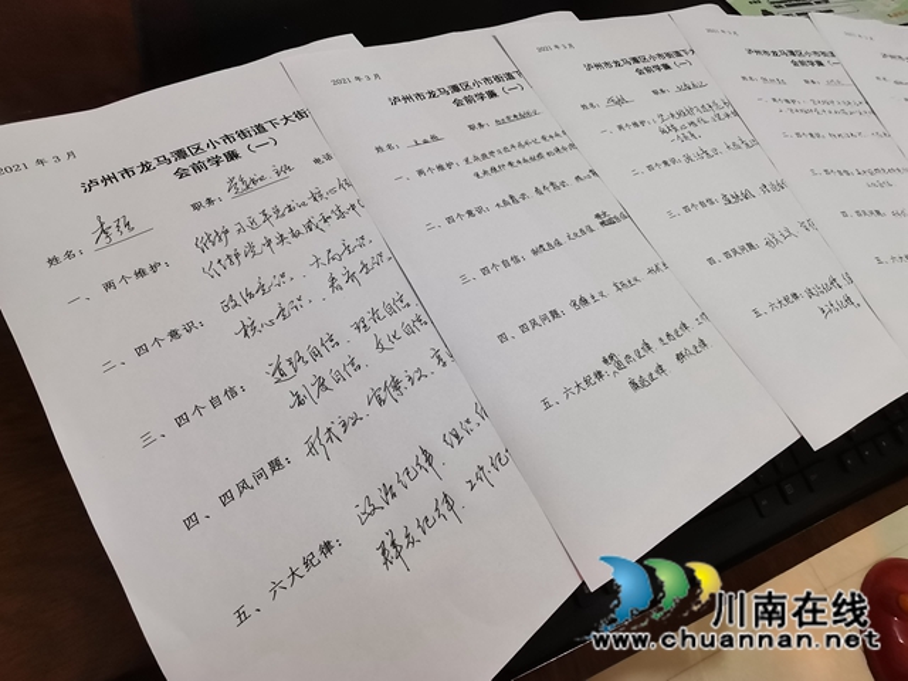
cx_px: 454
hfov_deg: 91.0
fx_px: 446
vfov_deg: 74.7
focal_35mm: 17
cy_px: 340
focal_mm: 1.78
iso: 250
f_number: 2.4
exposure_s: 1/33.3
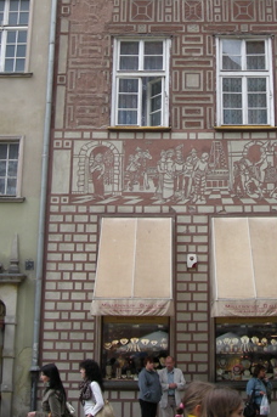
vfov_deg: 29.0
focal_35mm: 68
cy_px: 84
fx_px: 786
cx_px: 209
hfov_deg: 19.8
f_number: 2.8
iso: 50
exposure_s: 1/254
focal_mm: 5.7
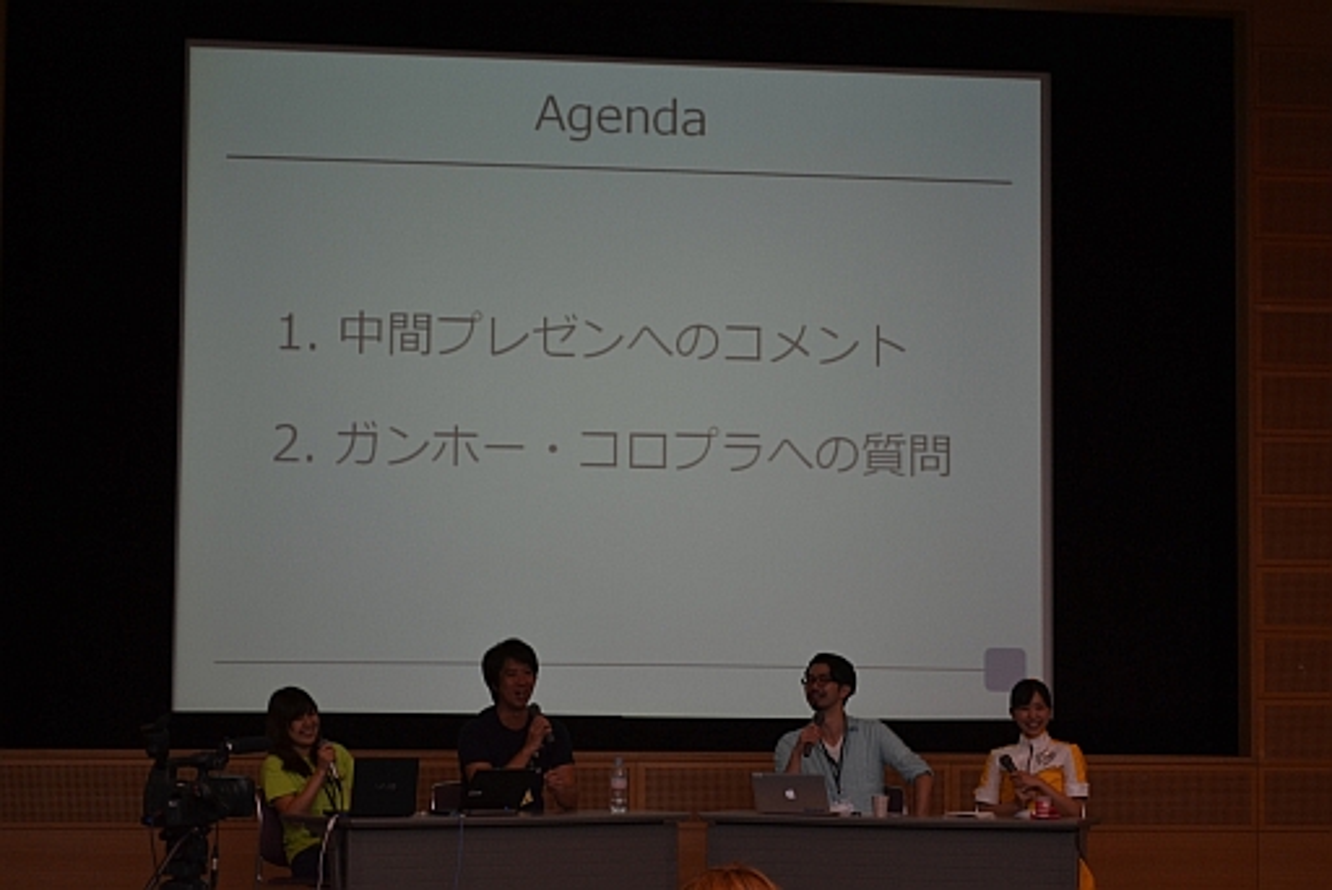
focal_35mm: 82
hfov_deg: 24.6
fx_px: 3054
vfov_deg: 16.6
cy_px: 445
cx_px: 666
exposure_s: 1/50
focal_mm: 55
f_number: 5.6
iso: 400
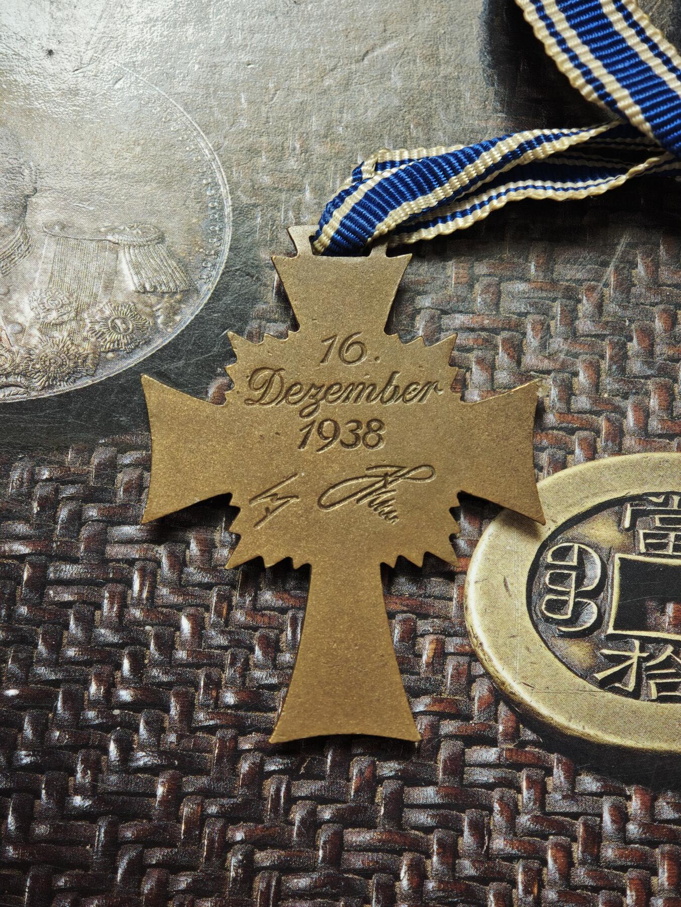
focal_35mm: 60
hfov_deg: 24.4
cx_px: 340
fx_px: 1574
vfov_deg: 32.2
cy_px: 454
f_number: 2
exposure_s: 1/100
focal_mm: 9
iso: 1000
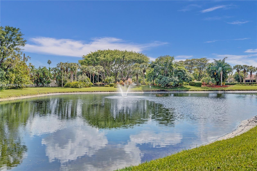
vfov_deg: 37.8
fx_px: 250
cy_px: 86
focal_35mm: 35
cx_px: 128
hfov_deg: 54.5
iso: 800
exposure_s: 1/8000
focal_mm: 35
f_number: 4
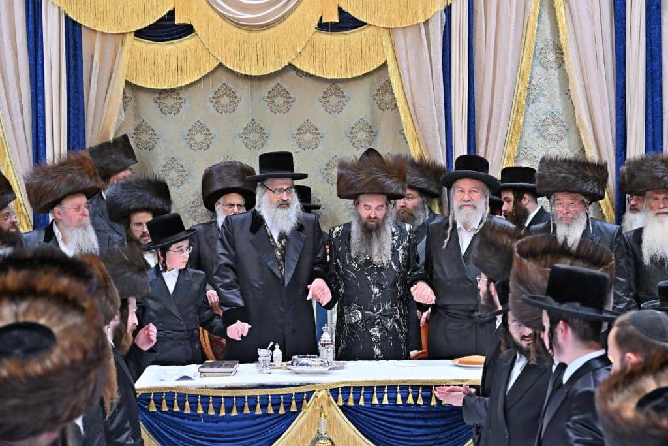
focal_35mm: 64
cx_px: 334
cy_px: 223
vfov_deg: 21.2
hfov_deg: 31.4
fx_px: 1188
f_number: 4
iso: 1600
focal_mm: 64
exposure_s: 1/200
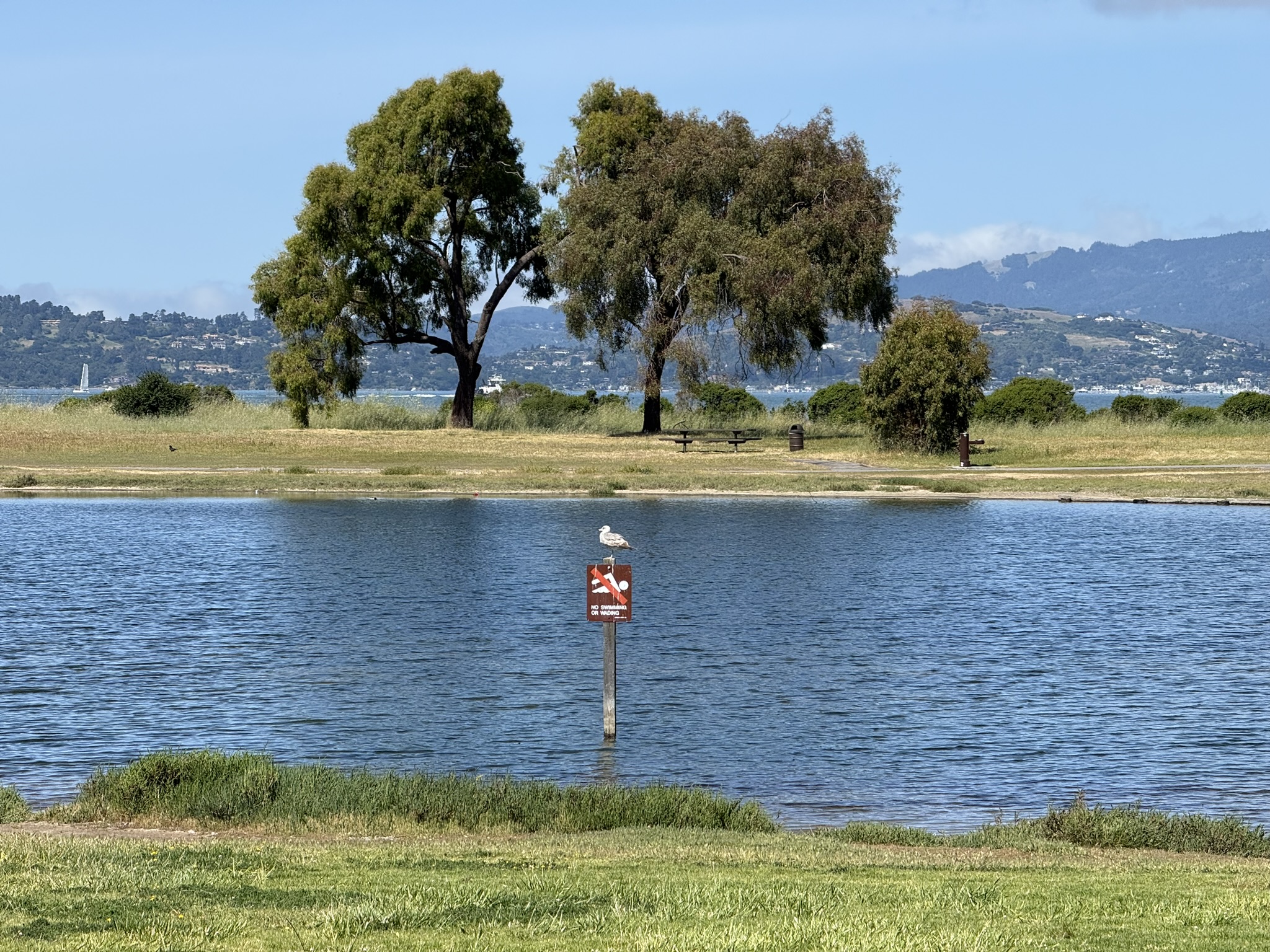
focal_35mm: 120
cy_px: 476
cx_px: 635
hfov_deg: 16.4
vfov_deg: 12.3
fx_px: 4403
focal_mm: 15.66
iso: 50
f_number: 2.8
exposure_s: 1/1546
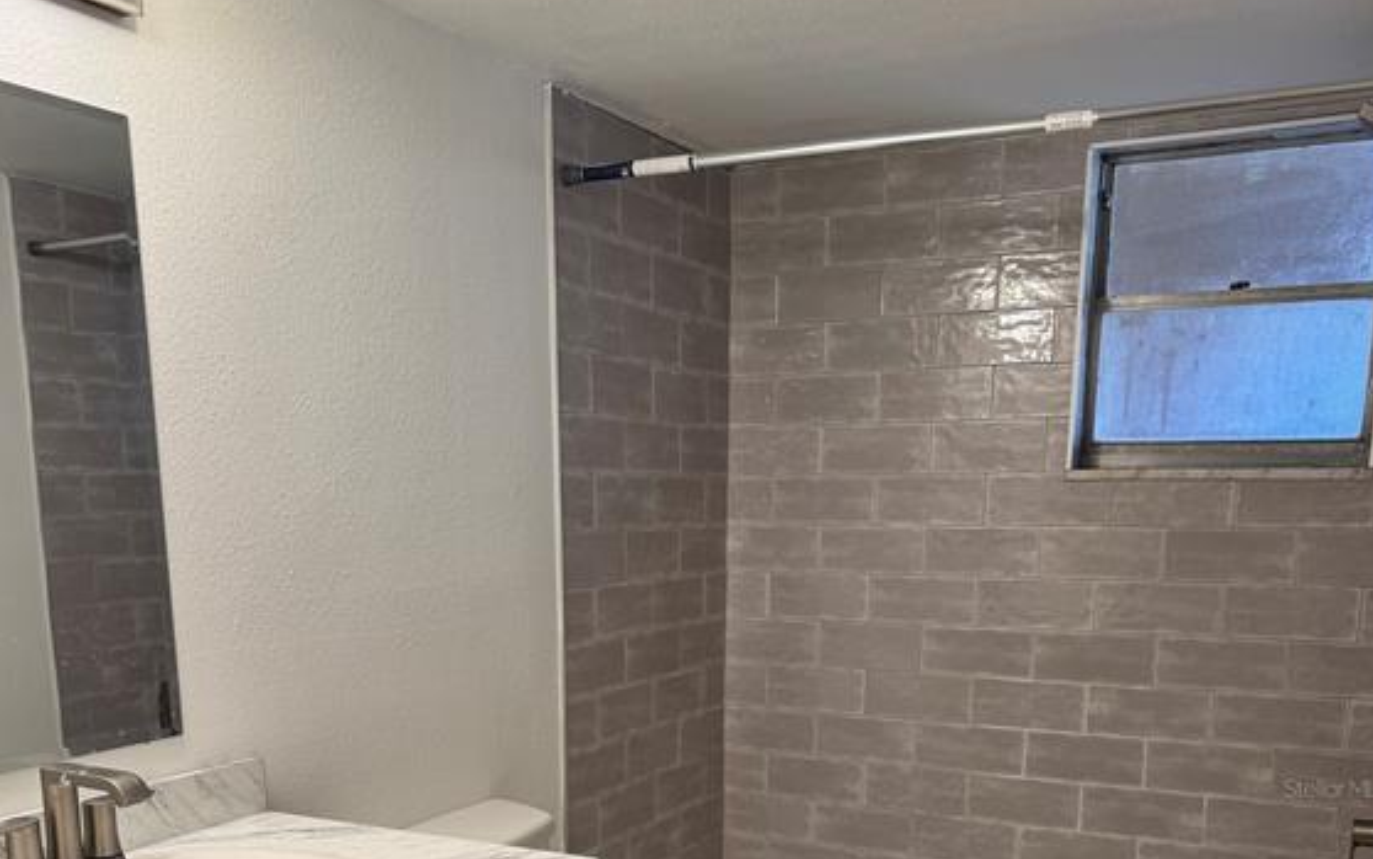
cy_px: 788
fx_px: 1310
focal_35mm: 35
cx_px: 686
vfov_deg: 34.1
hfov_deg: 55.3
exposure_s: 1/120
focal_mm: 6.76
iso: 100
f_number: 1.78
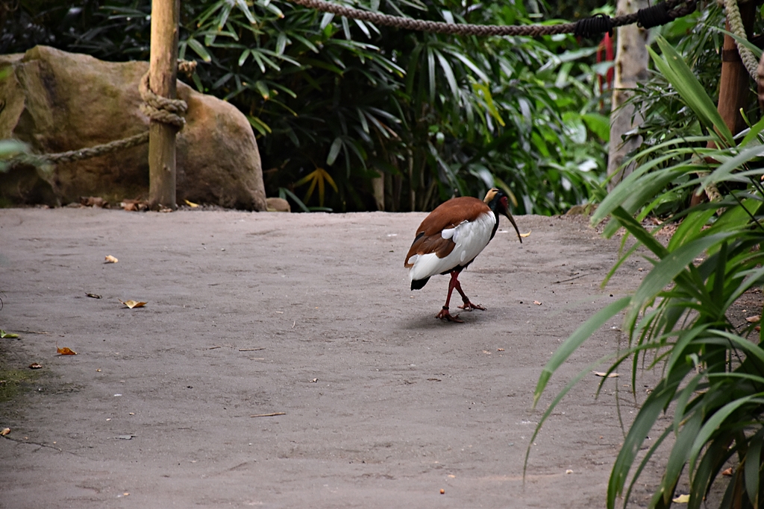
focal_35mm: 210
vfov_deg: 6.5
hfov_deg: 9.8
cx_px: 382
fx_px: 4457
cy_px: 254
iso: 1400
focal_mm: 140
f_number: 5.6
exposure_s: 1/125
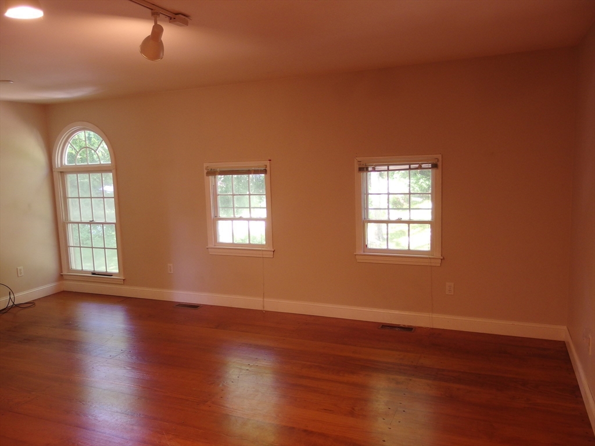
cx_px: 298
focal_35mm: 28
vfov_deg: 49.7
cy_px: 223
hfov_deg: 63.4
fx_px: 481
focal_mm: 6
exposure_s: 1/45
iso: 250
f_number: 1.8
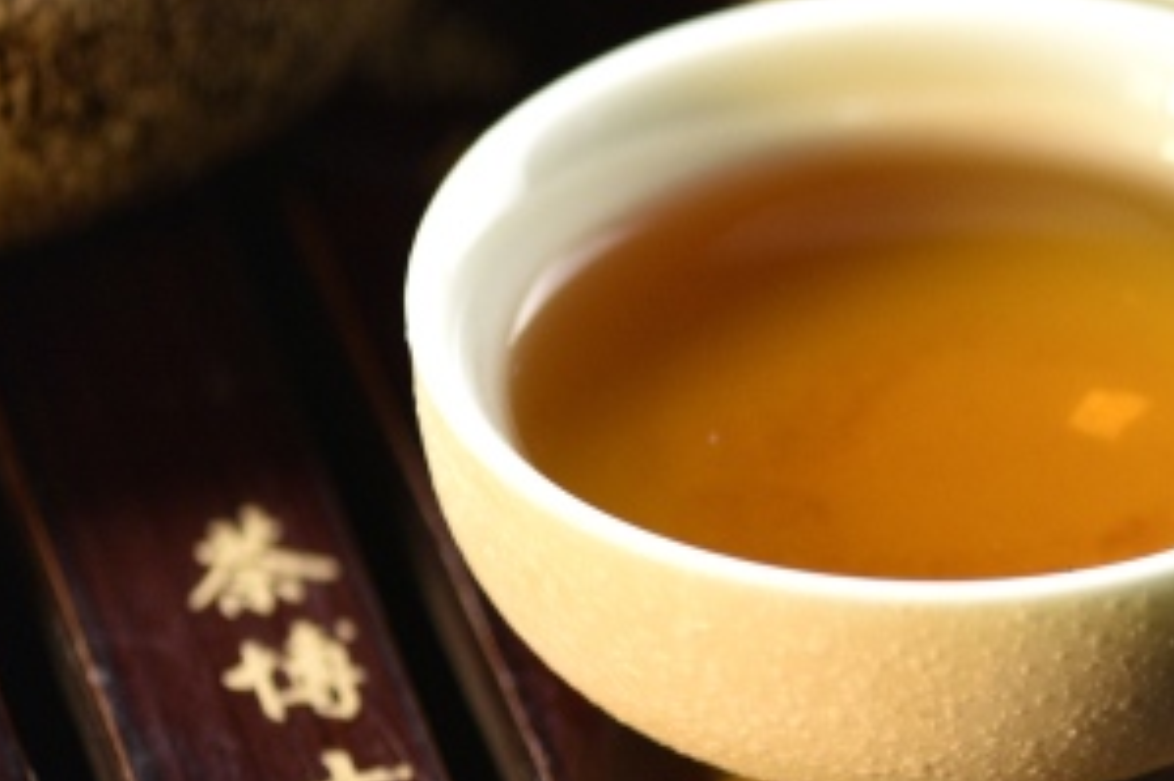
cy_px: -171
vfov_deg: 3.8
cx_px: 1963
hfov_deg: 5.7
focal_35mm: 360
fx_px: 11733
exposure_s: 1/160
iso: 640
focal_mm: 105
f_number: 4.5
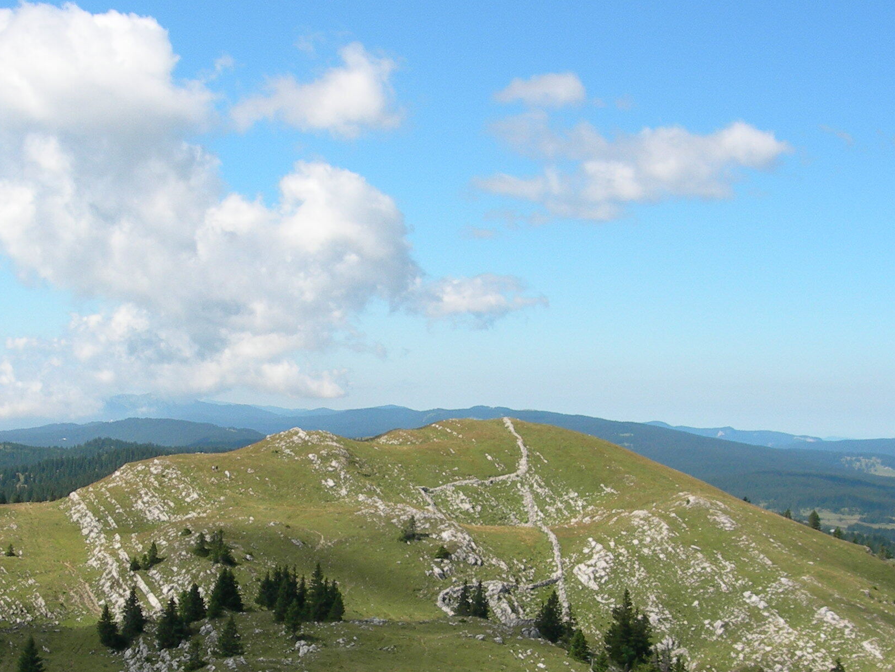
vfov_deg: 20.2
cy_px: 529
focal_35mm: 72
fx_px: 1862
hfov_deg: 26.9
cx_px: 331
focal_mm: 7.8
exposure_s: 1/436
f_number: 4.8
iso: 50
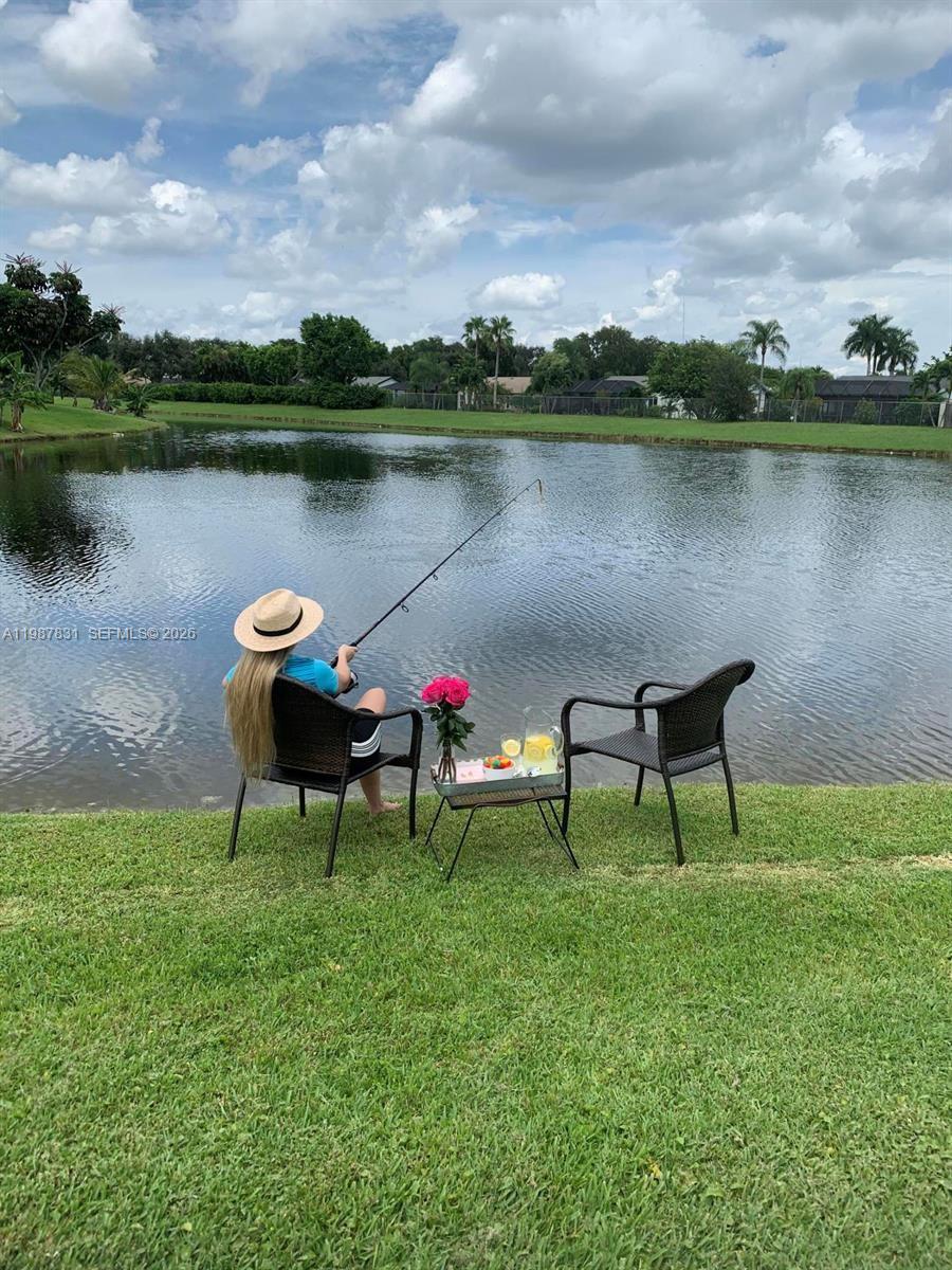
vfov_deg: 67.3
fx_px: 953
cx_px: 476
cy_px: 635
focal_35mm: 26
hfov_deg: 53.1
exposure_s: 1/2208
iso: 25
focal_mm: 4.25
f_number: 1.8
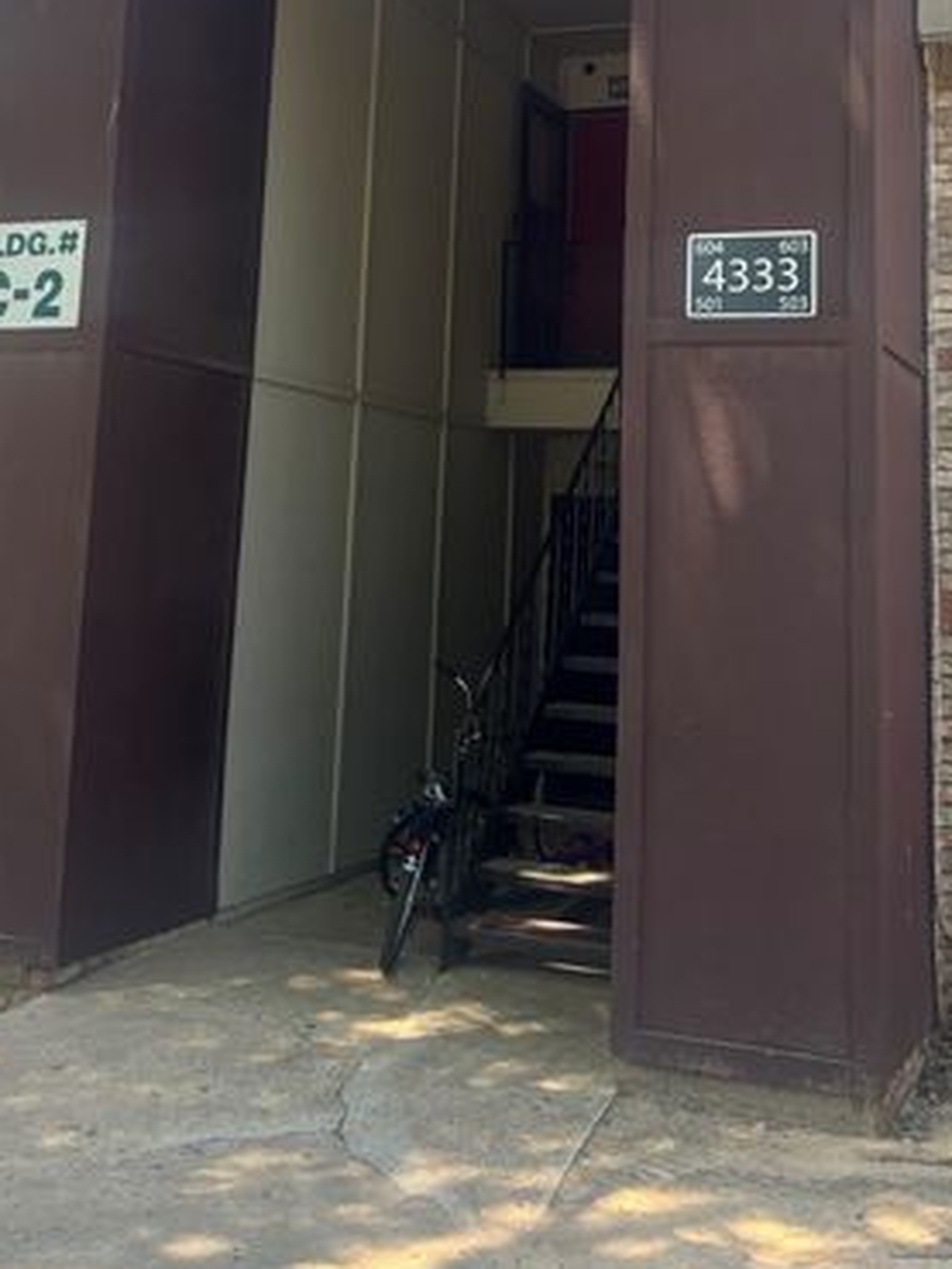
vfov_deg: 38.7
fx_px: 1722
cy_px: 232
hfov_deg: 30.9
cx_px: 461
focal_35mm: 47
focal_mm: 5.96
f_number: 1.6
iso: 50
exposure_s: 1/382
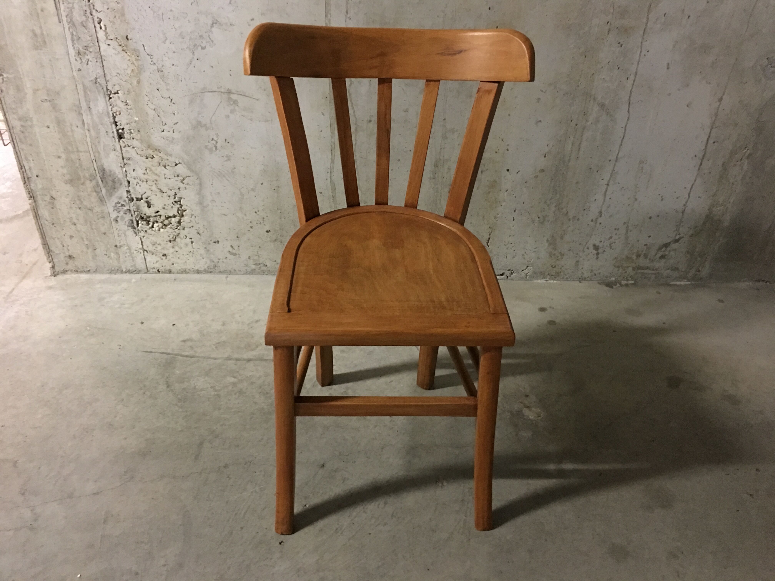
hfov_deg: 61.7
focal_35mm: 29
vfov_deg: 48.2
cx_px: 388
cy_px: 290
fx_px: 649
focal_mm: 4.15
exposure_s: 1/4
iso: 125
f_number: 2.2
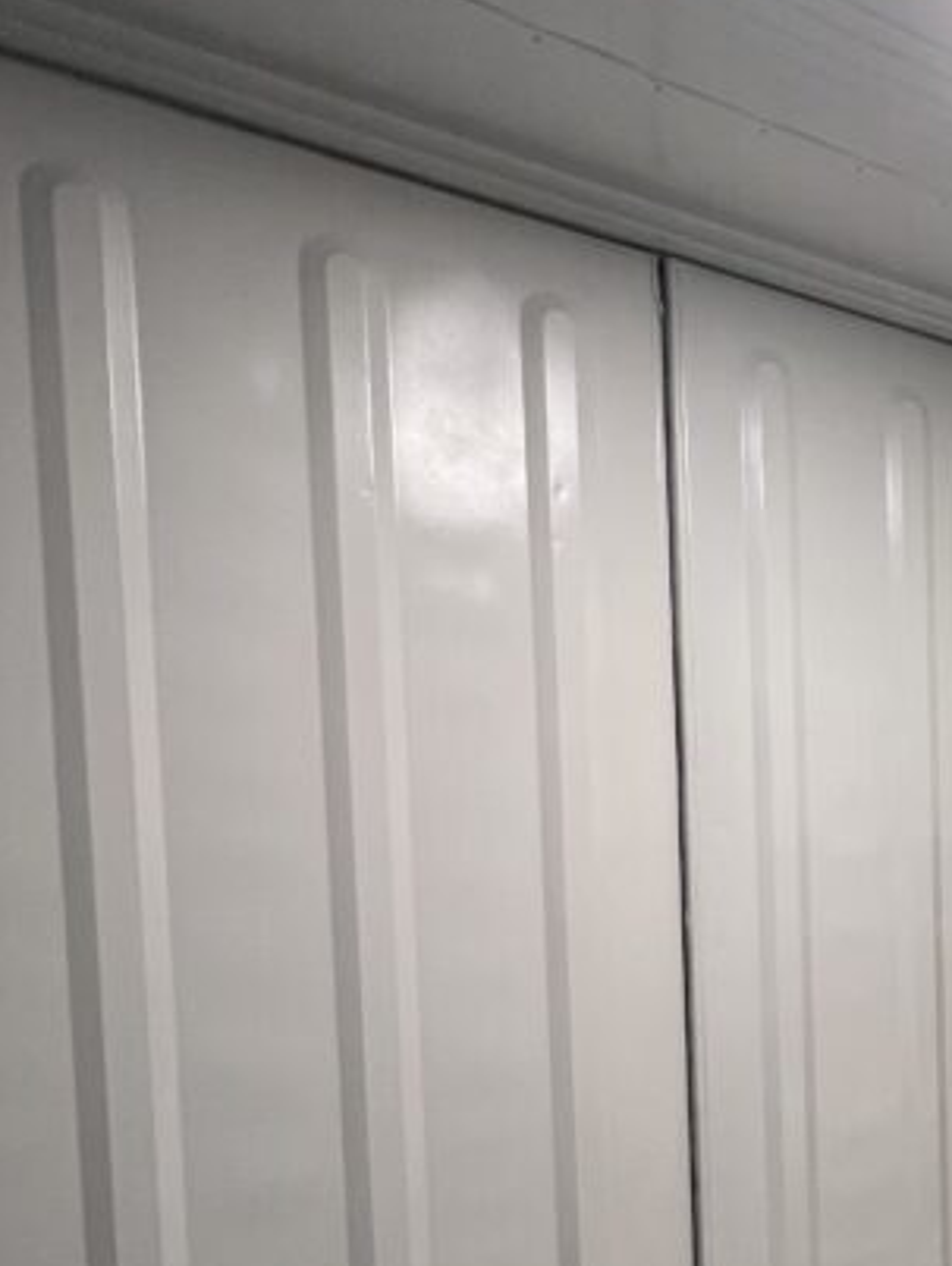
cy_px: 911
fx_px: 1208
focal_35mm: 33
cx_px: 1178
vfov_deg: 53.4
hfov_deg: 33.7
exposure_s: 1/60
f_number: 1.8
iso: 200
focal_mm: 1.57
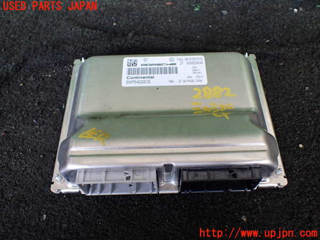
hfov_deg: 60.0
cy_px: 120
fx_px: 277
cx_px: 160
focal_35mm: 30
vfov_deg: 46.8
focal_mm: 5.4
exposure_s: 1/125
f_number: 2.3
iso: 200
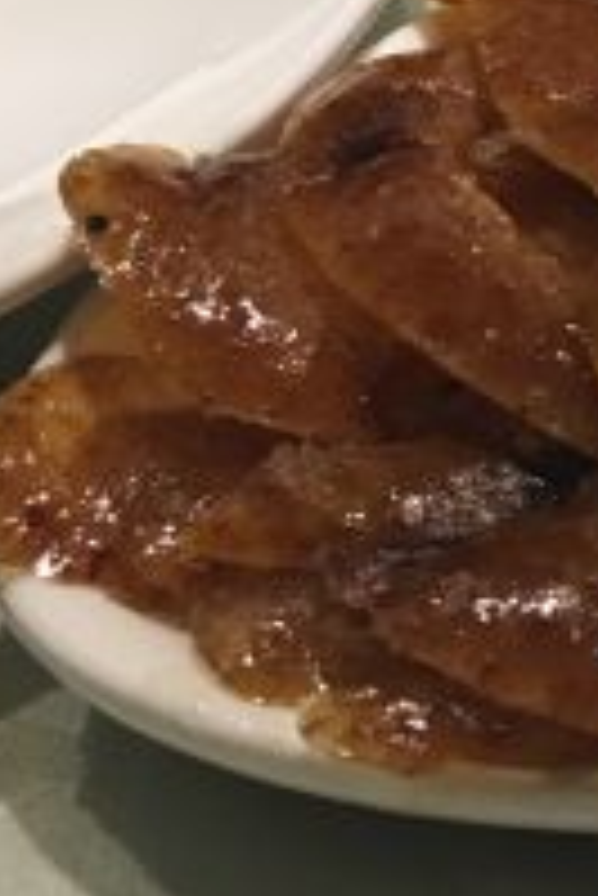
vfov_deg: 18.8
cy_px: 29
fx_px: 2636
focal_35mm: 106
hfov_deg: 11.7
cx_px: 1160
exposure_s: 1/33
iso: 160
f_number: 2.2
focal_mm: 4.15
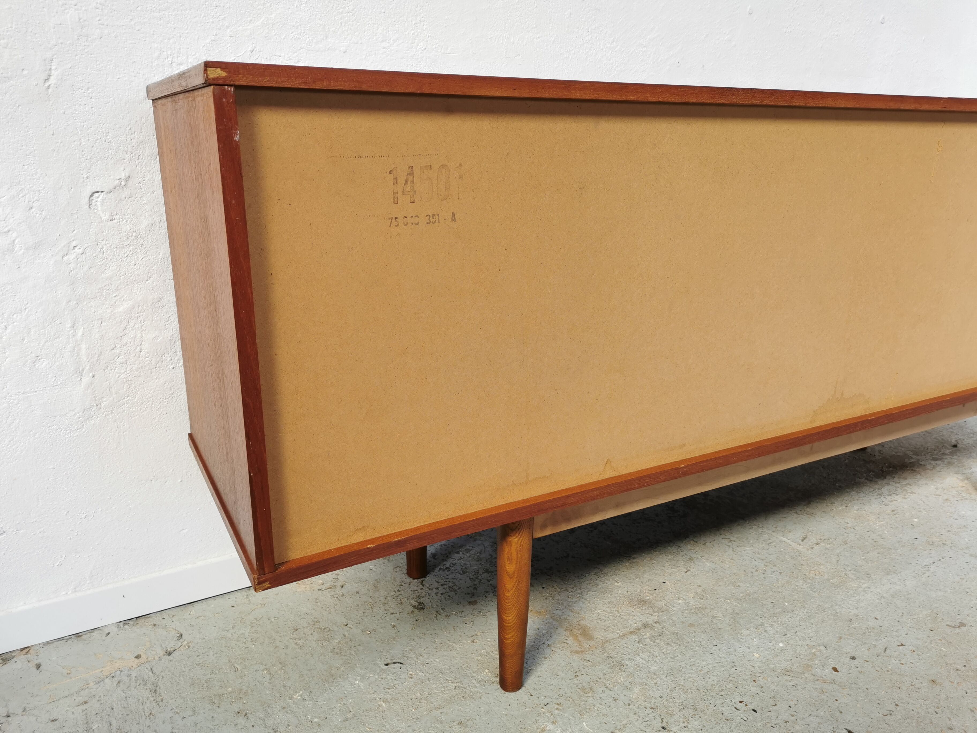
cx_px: 488
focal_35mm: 27
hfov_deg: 65.3
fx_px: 762
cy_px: 366
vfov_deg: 51.4
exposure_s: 1/224
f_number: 1.8
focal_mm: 5.58
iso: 50
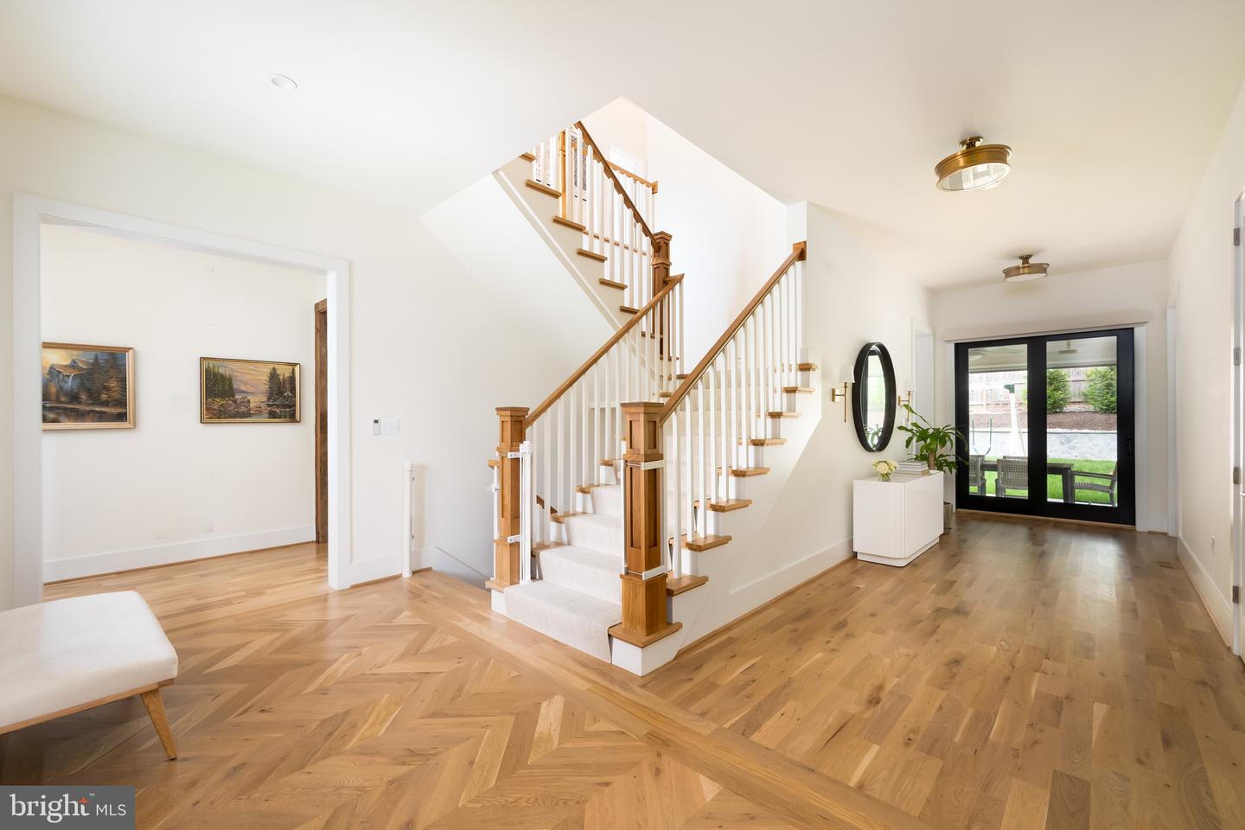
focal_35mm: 15
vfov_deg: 77.3
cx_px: 622
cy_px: 415
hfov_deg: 100.4
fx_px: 519
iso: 800
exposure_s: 1/40
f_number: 10
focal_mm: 15
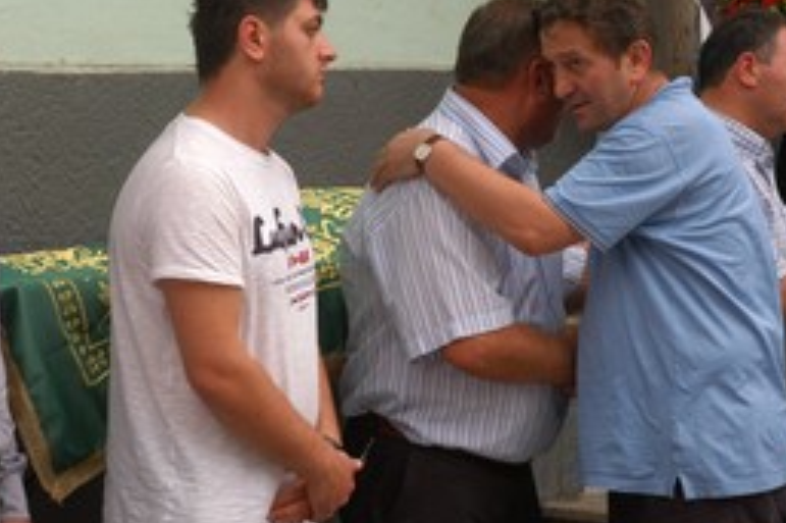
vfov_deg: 10.9
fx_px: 2749
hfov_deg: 16.3
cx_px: 434
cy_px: 210
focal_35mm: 126
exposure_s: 1/60
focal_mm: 48
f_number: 8
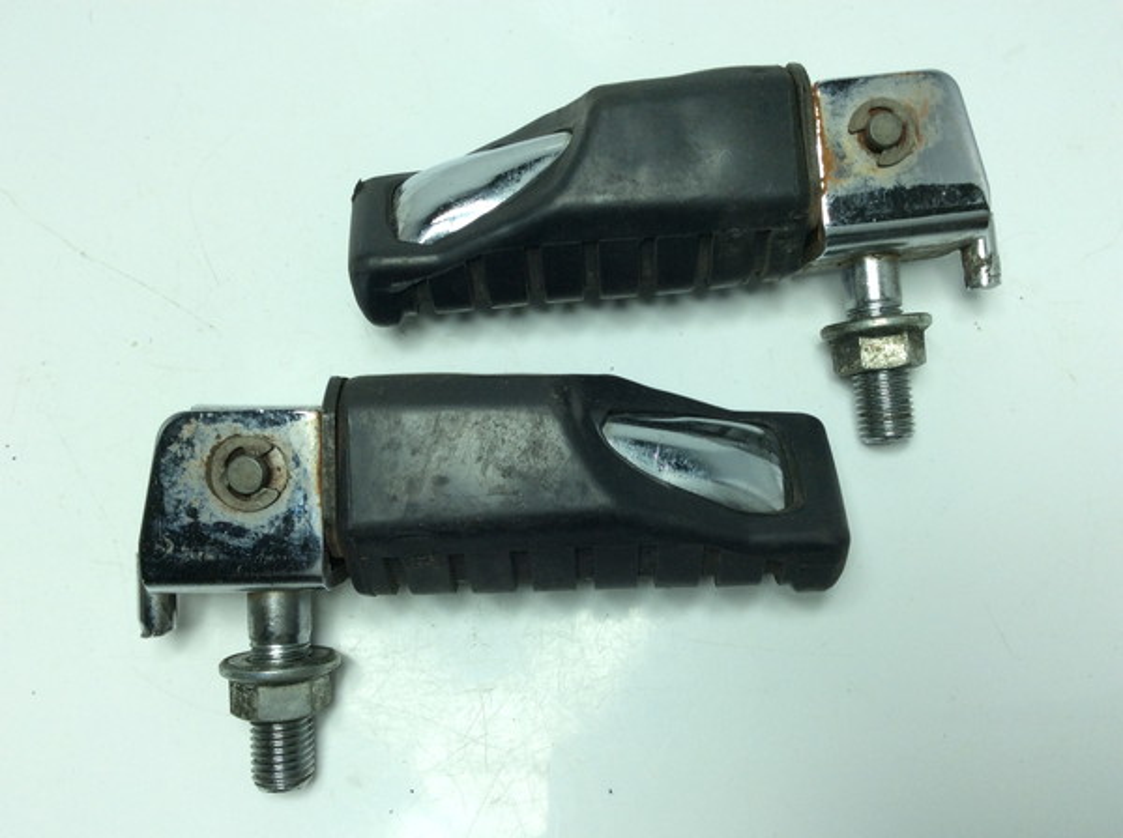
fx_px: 1036
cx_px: 562
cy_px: 419
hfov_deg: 56.9
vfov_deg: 44.0
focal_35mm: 32
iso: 32
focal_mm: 3.3
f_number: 2.4
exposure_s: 1/374
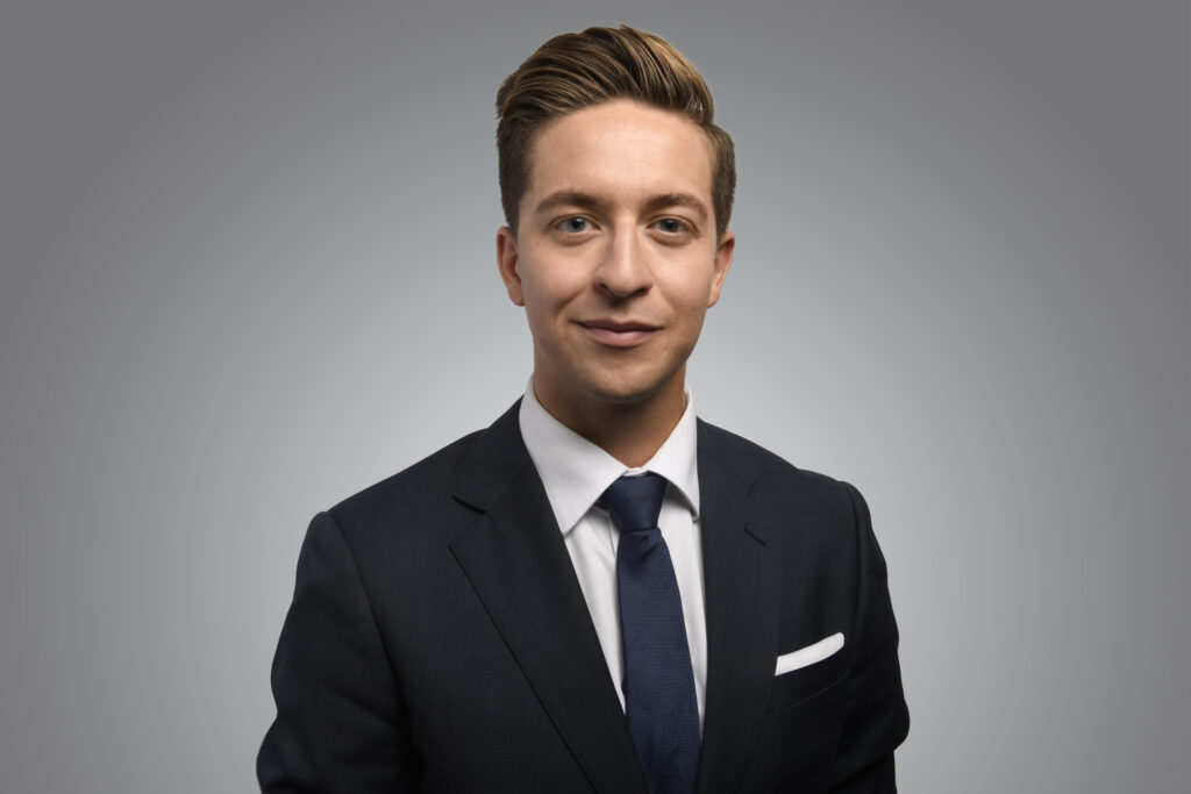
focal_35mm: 38
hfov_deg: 50.7
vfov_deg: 35.1
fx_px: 1257
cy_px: 397
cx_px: 596
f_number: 18
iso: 80
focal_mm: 38
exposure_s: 1/200
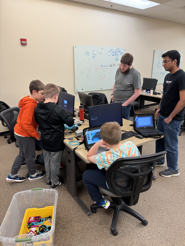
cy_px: 123
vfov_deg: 71.6
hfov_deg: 56.8
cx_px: 92
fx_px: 171
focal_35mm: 24
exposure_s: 1/60
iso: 200
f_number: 1.78
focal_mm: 6.76
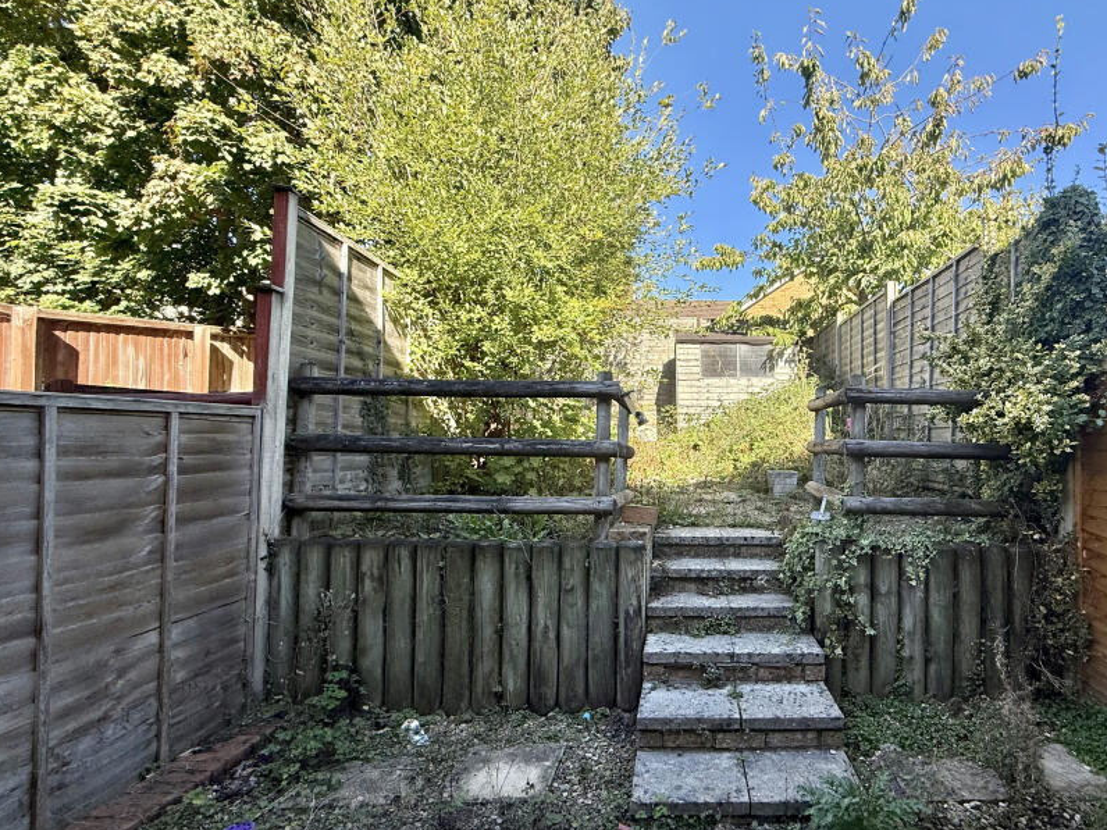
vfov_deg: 71.6
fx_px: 576
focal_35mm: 18
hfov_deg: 85.6
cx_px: 708
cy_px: 425
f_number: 2.2
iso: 64
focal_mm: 2.22
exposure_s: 1/522
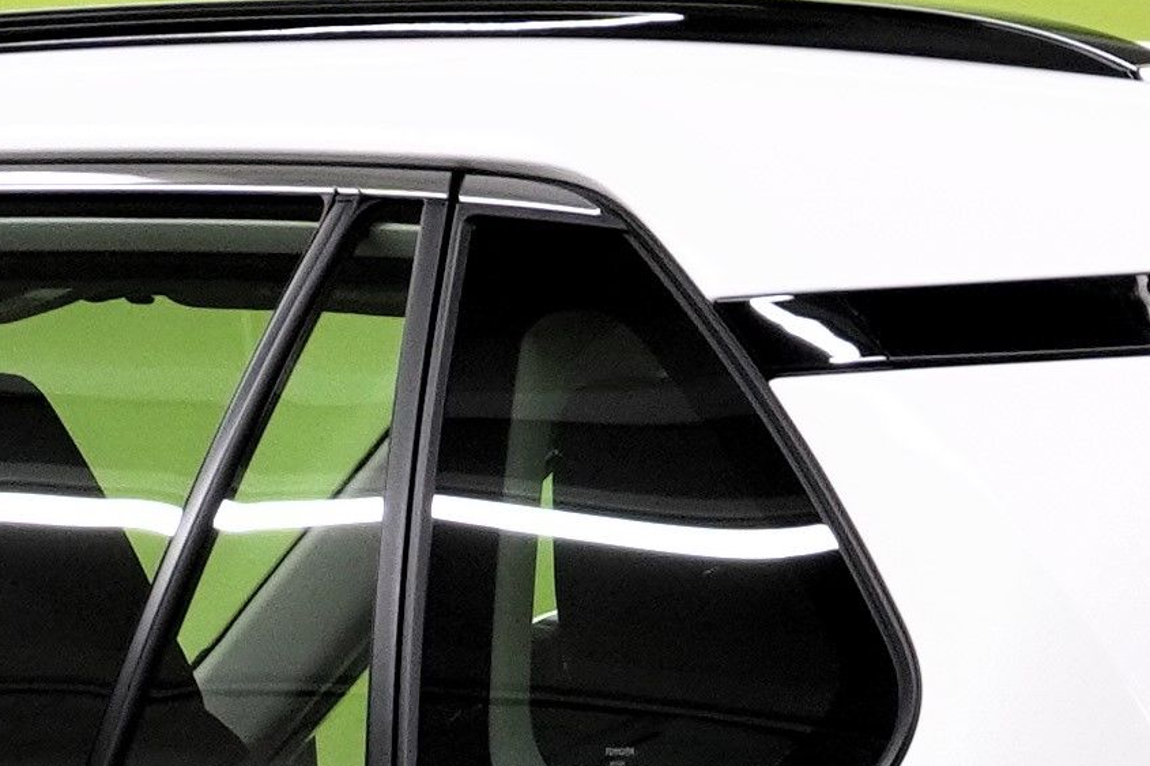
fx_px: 9183
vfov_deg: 4.7
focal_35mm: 288
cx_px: 826
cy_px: 1318
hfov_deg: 7.2
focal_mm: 27
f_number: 7.1
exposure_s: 1/20
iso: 320
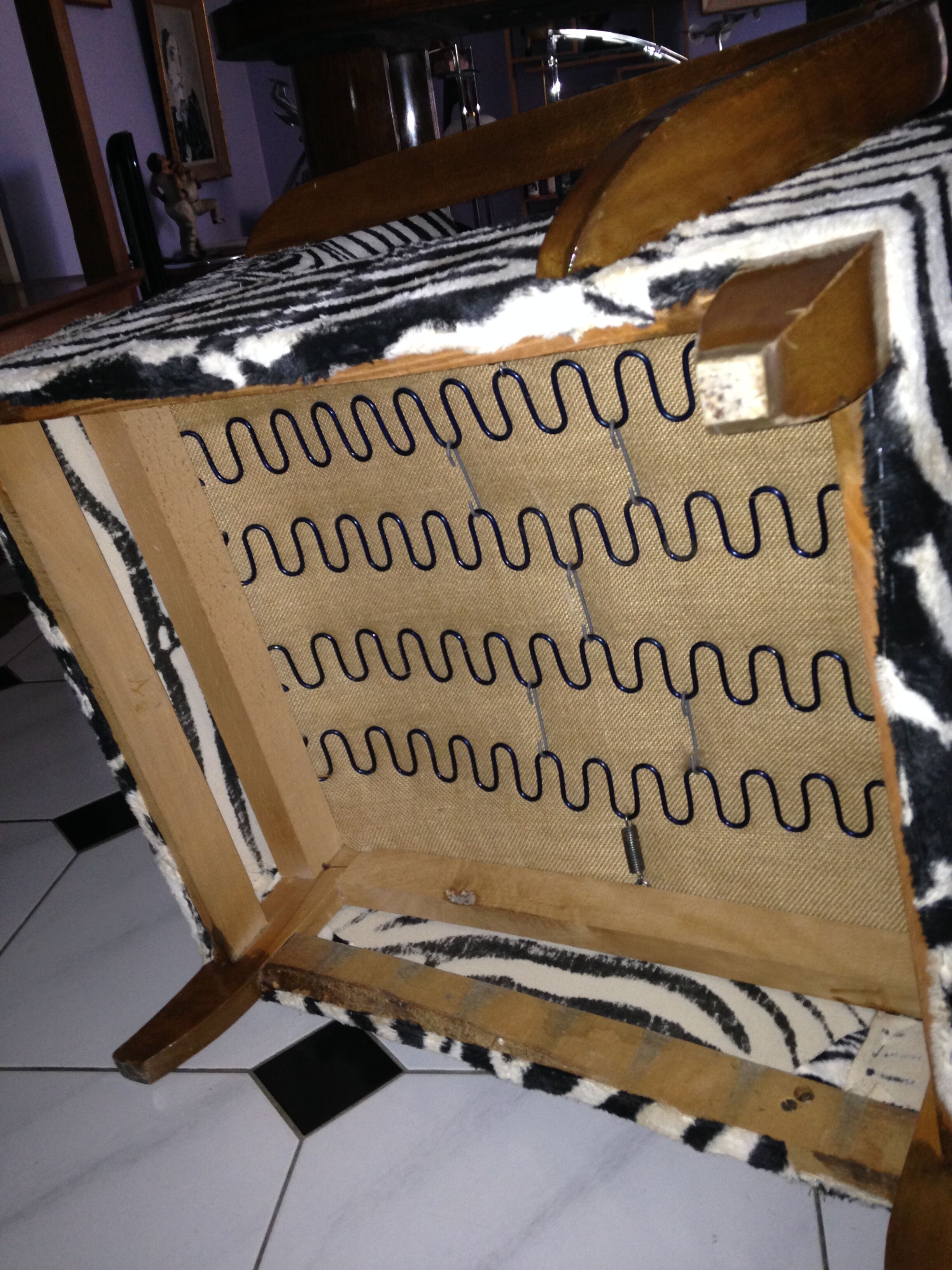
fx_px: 1210
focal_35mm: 33
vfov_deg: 55.4
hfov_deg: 42.9
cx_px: 476
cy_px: 635
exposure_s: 1/16
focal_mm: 4.12
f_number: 2.4
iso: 125
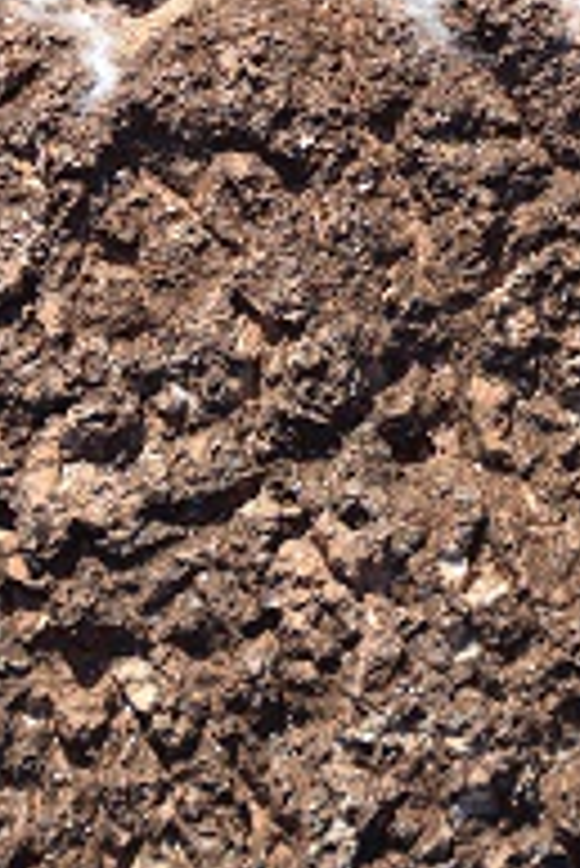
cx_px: 544
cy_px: 209
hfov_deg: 4.4
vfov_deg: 6.6
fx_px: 7478
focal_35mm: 310
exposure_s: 1/500
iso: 200
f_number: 5.6
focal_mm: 80
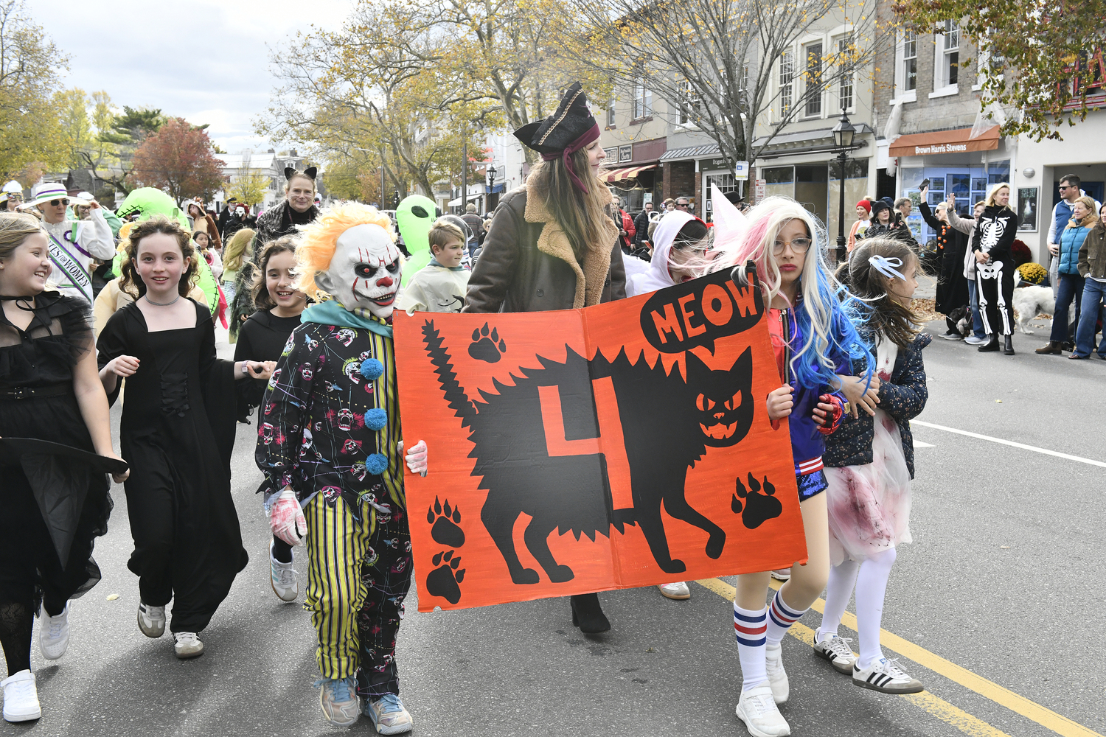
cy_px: 368
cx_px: 553
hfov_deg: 50.7
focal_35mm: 38
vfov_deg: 35.1
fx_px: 1167
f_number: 11
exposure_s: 1/500
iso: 1600
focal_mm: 38
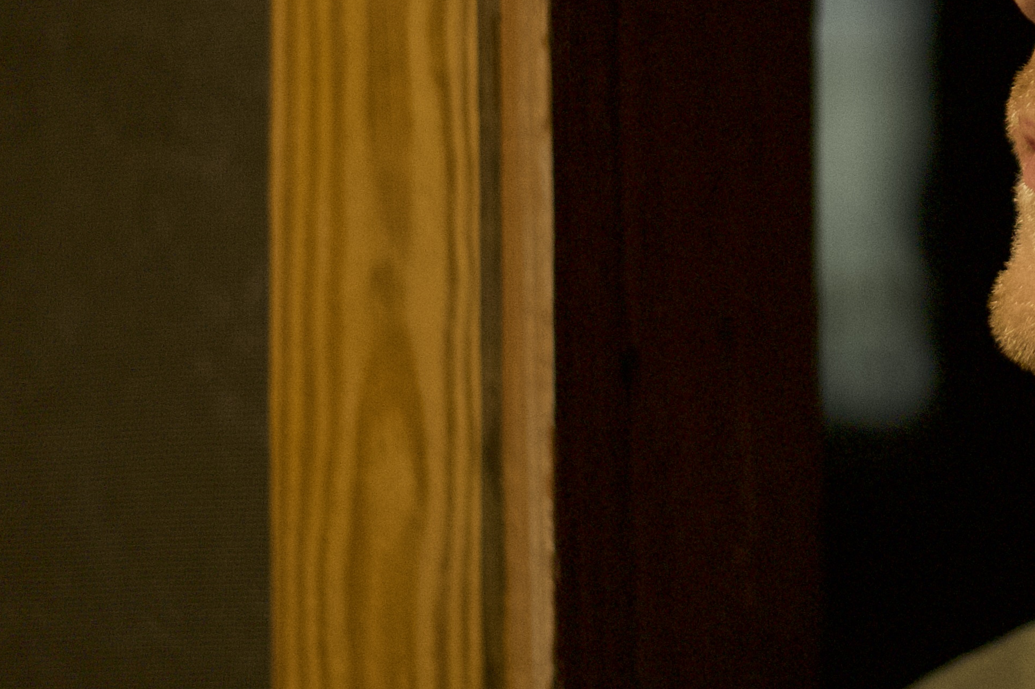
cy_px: -70
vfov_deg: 8.7
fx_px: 4511
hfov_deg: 12.7
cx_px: 1319
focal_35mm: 157
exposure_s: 1/250
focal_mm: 50
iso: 3200
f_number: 1.8
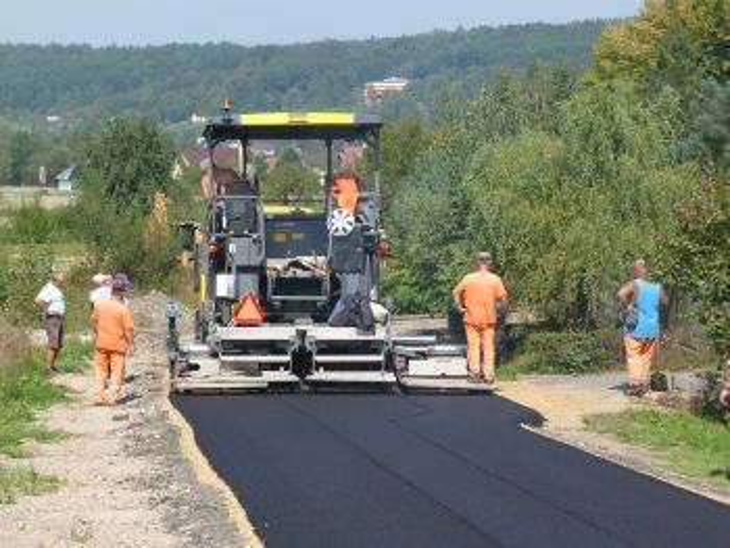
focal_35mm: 107
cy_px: 274
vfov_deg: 13.9
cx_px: 365
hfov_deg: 18.4
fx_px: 2258
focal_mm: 19.3
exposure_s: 1/250
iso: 100
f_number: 5.6
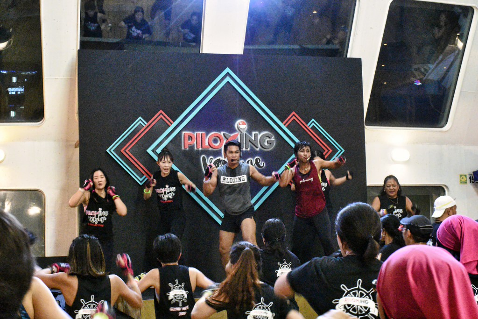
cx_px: 239
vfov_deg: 21.6
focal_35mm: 63
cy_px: 160
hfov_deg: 31.9
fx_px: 837
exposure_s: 1/60
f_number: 8
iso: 20000
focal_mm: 42
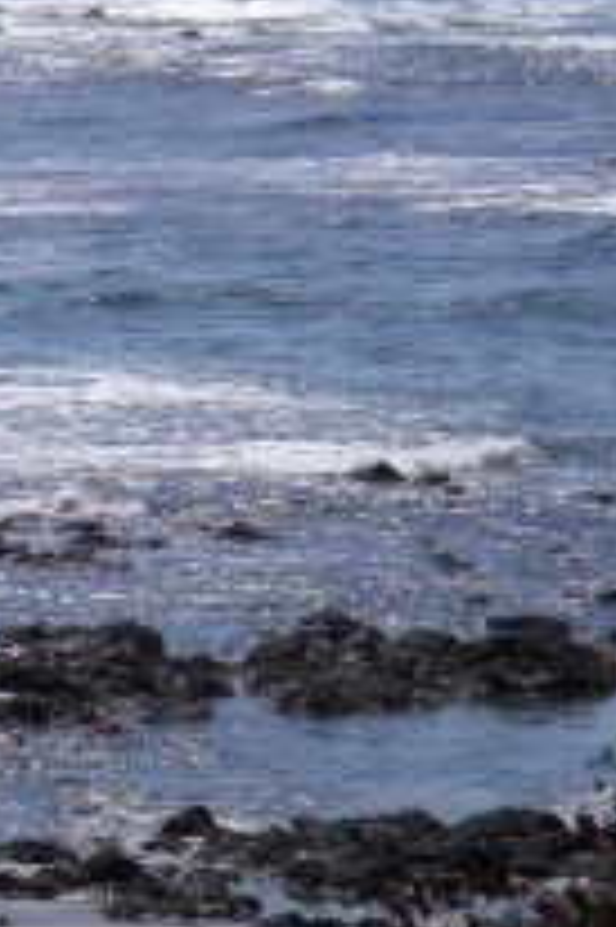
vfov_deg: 6.0
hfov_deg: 3.9
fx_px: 8869
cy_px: -54
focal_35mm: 345
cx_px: -647
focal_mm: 18.9
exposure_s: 1/320
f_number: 8
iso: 64
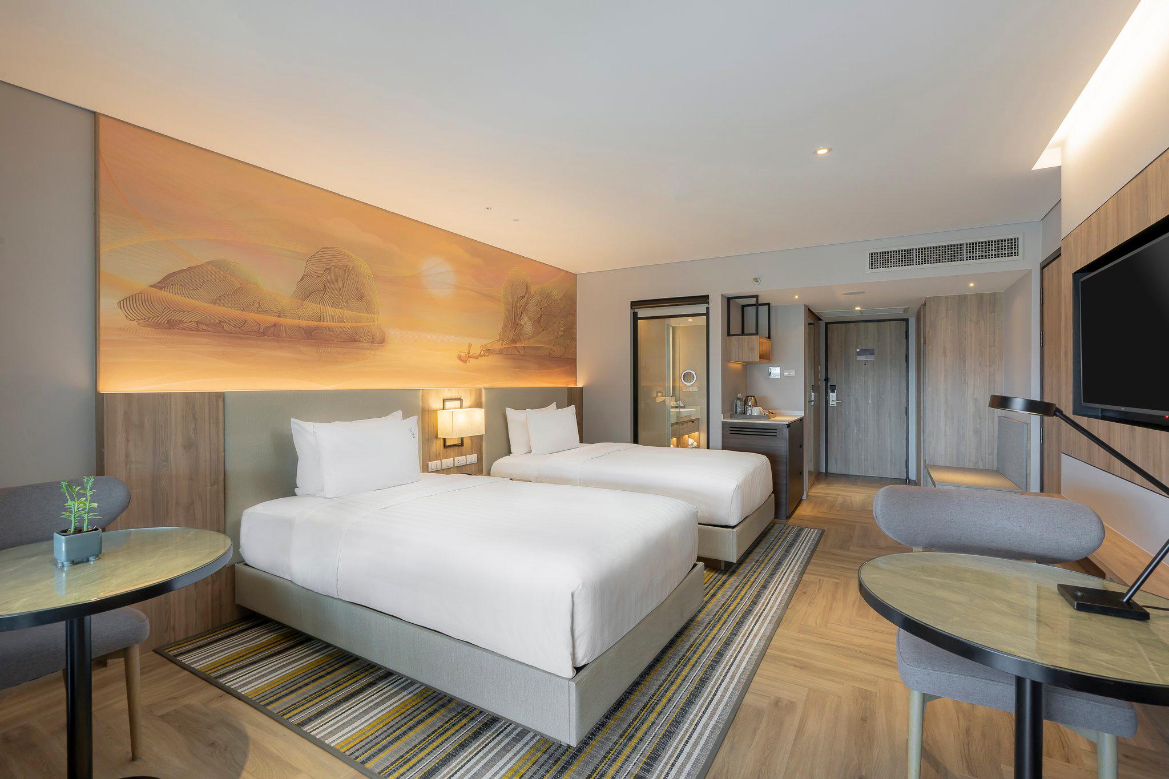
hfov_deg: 96.7
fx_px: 519
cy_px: 390
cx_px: 584
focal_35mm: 16
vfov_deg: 73.7
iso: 250
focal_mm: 16
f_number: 13
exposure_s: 1/4
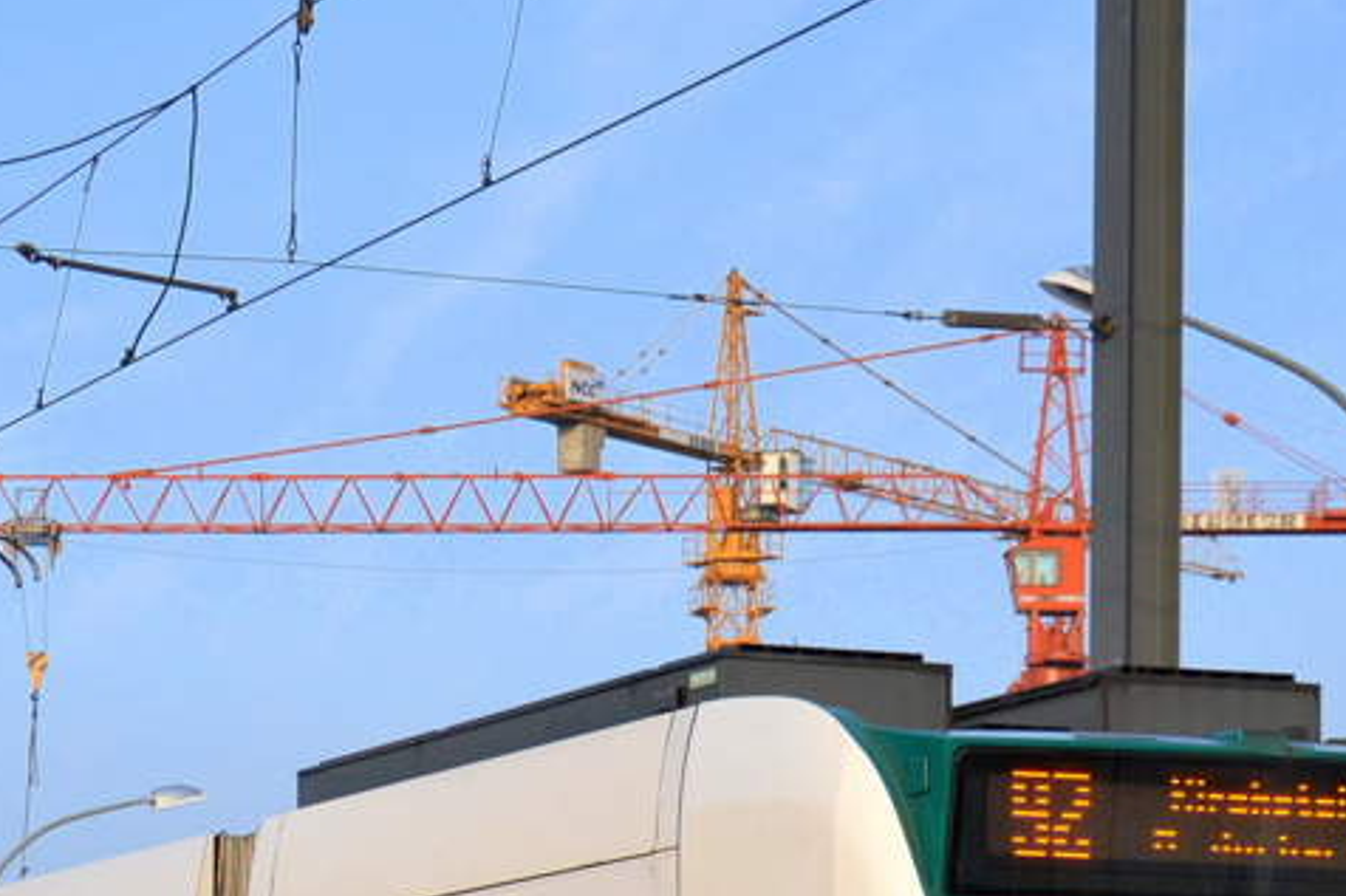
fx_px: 4522
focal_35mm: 121
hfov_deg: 16.9
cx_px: 501
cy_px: 1016
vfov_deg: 11.1
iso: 400
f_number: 5
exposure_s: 1/1000
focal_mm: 32
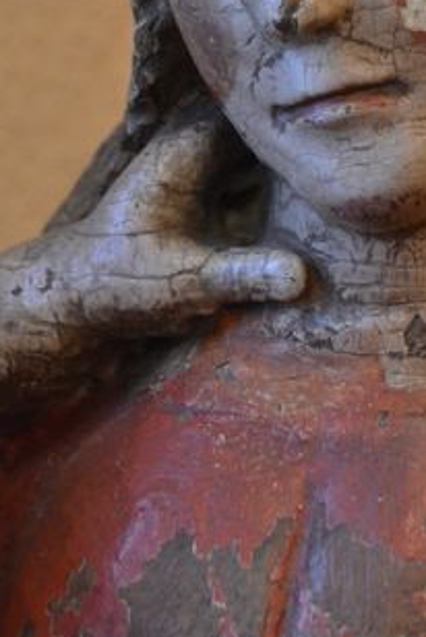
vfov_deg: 18.3
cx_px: 431
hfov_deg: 12.4
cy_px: 2
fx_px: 1930
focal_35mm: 109
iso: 3200
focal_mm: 32
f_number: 4.8
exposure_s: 1/30
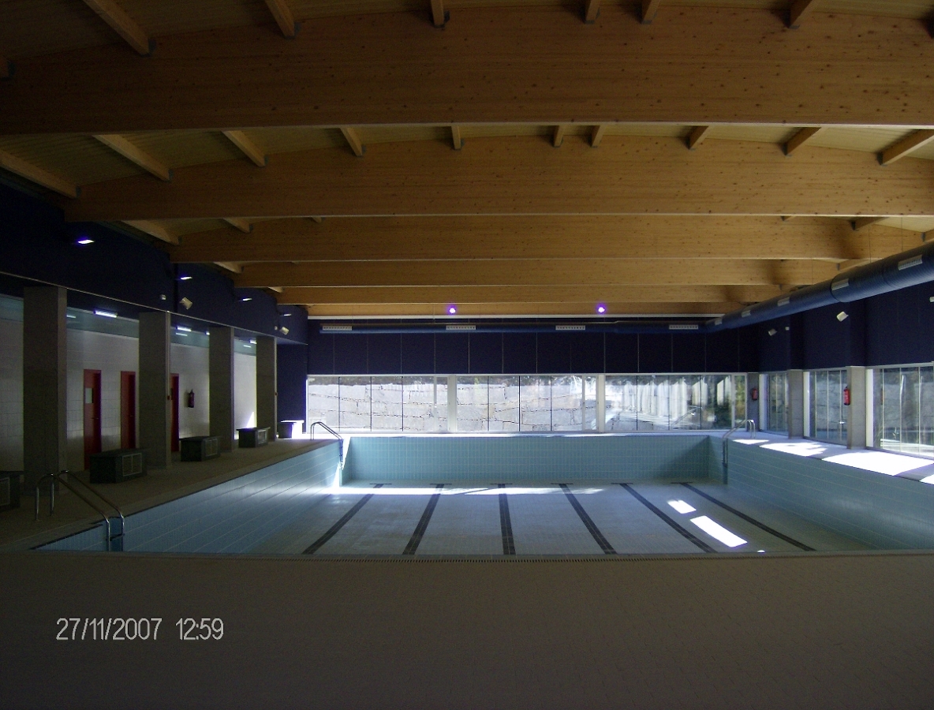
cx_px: 467
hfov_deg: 51.1
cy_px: 355
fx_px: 976
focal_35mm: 36
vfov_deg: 40.0
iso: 100
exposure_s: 1/208
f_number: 2.8
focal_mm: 6
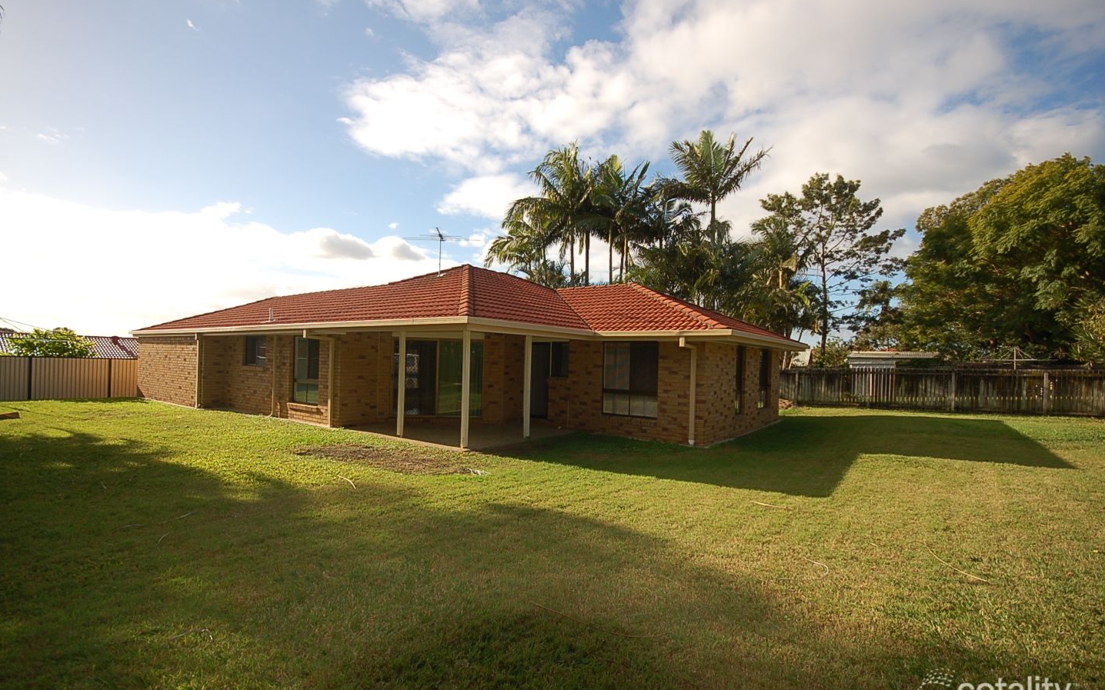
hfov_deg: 97.8
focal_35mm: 16
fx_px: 482
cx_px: 532
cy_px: 355
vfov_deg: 71.2
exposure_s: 1/500
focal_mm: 10
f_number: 5.6
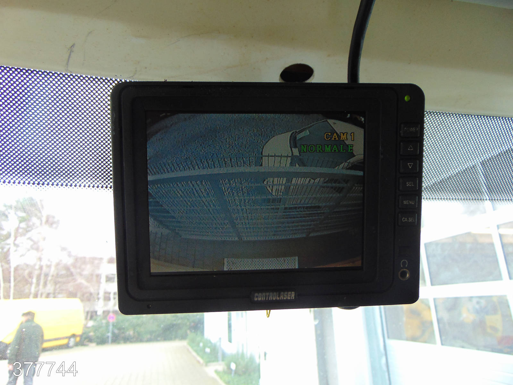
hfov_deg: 69.4
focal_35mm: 25
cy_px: 192
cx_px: 256
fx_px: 370
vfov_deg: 54.9
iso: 100
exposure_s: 1/30
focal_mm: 4.5
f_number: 3
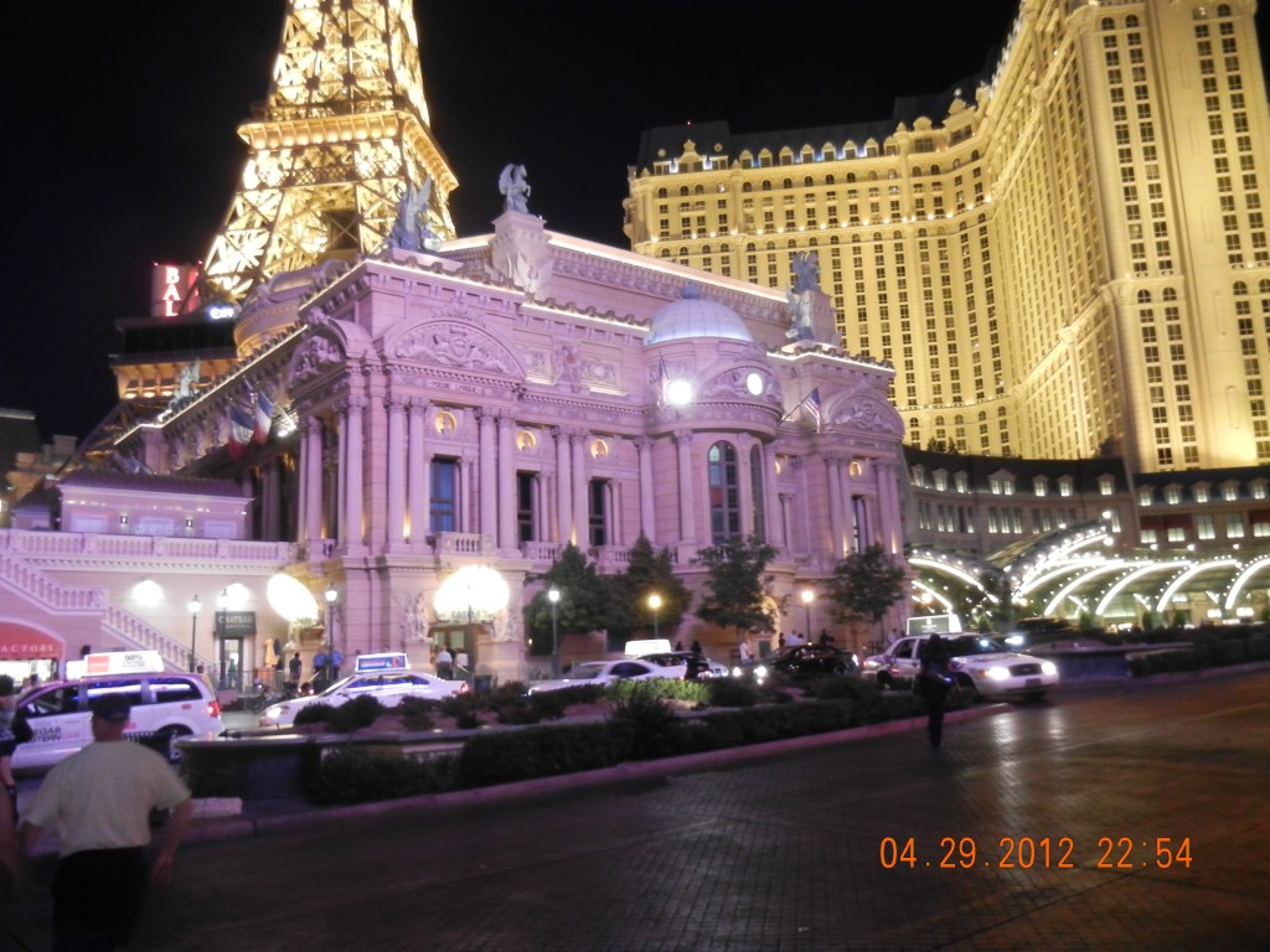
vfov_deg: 46.8
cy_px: 476
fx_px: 1101
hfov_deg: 60.0
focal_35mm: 30
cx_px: 635
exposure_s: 1/3.2
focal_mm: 5.4
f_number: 3.5
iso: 200
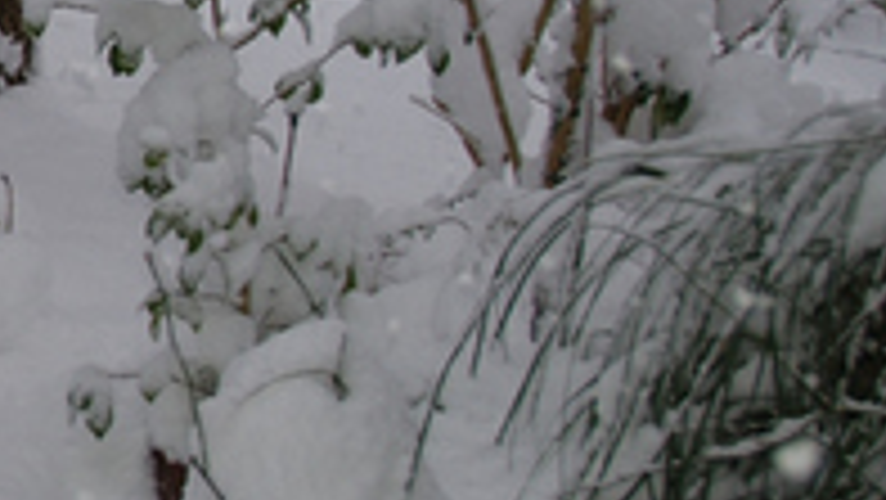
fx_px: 2891
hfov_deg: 15.9
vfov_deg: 9.8
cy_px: 54
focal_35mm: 123
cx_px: -454
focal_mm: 22
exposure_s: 1/60
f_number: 3.8
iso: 100
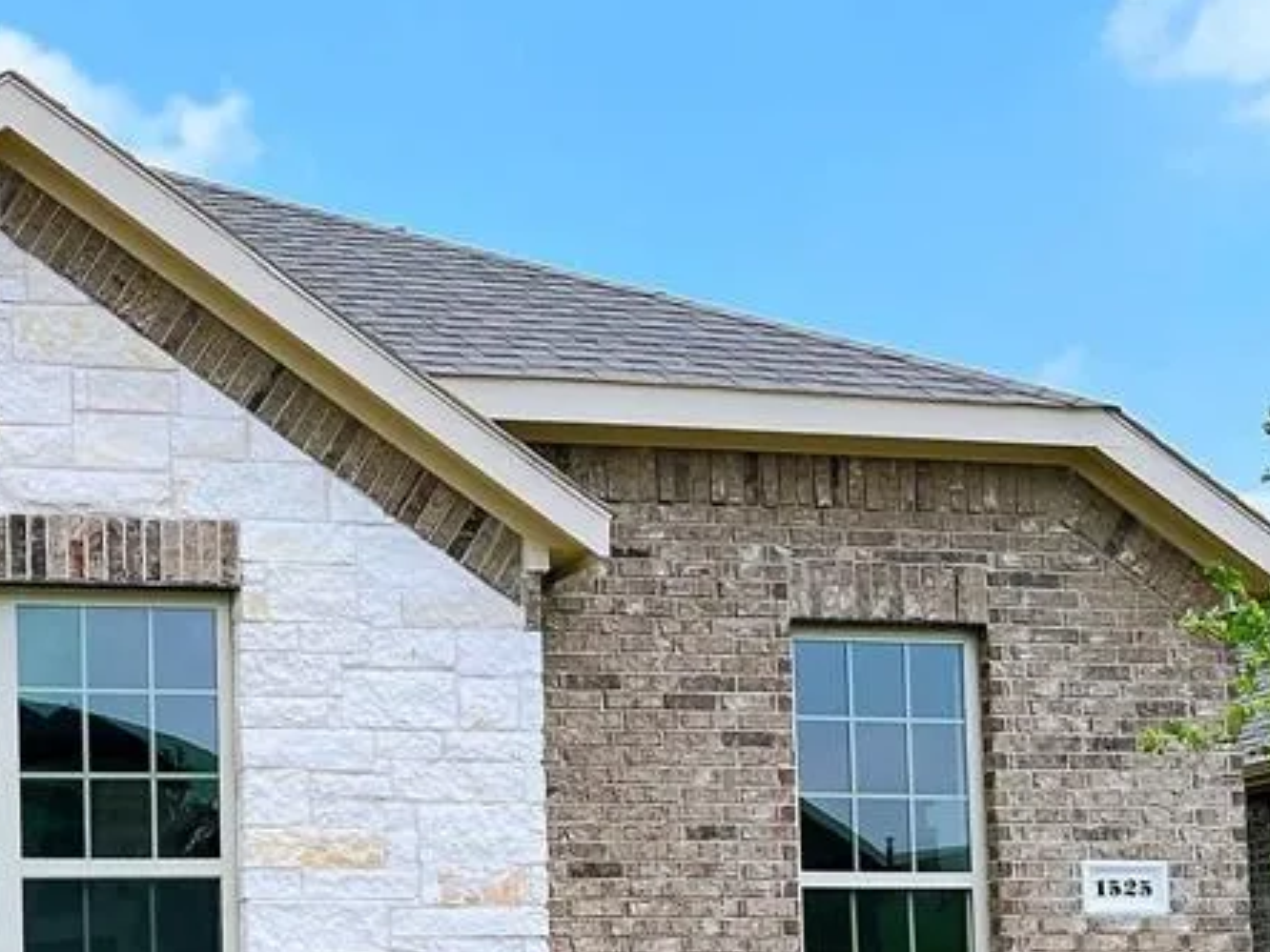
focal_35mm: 60
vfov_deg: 23.3
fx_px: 2201
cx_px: 26
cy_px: 981
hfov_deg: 30.1
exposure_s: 1/2762
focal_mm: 5.7
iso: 50
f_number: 1.5
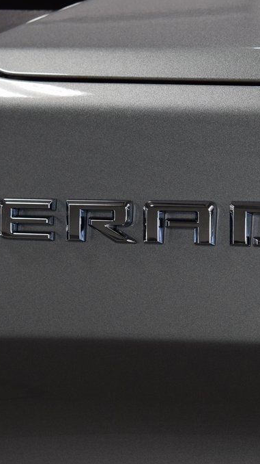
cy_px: 232
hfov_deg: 10.6
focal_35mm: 114
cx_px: 99
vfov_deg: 18.8
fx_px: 1398
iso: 400
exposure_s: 1/30
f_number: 7.1
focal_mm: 48
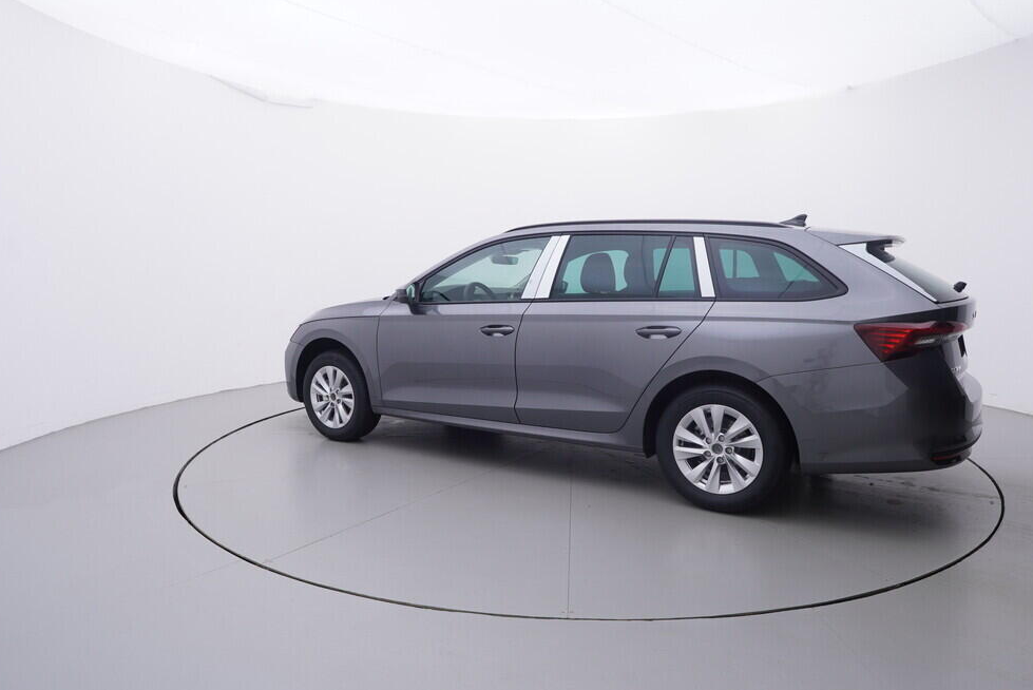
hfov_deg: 74.8
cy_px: 349
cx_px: 524
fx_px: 675
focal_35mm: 24
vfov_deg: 54.1
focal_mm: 15
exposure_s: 1/80
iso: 200
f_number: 5
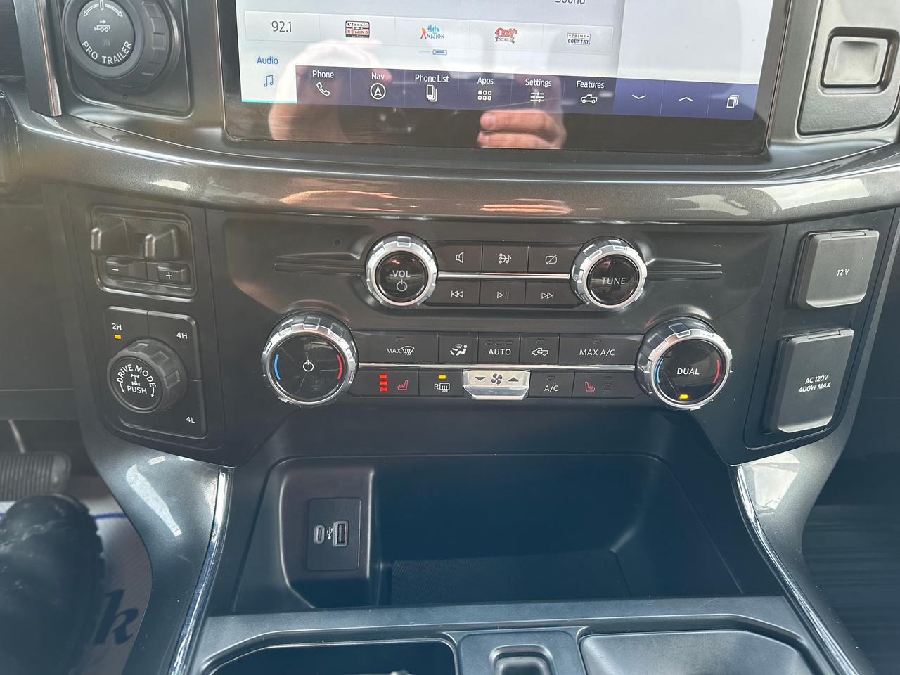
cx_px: 450
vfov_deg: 56.8
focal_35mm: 24
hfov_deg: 71.6
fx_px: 624
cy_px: 338
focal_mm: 6.86
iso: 80
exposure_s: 1/123
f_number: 1.78
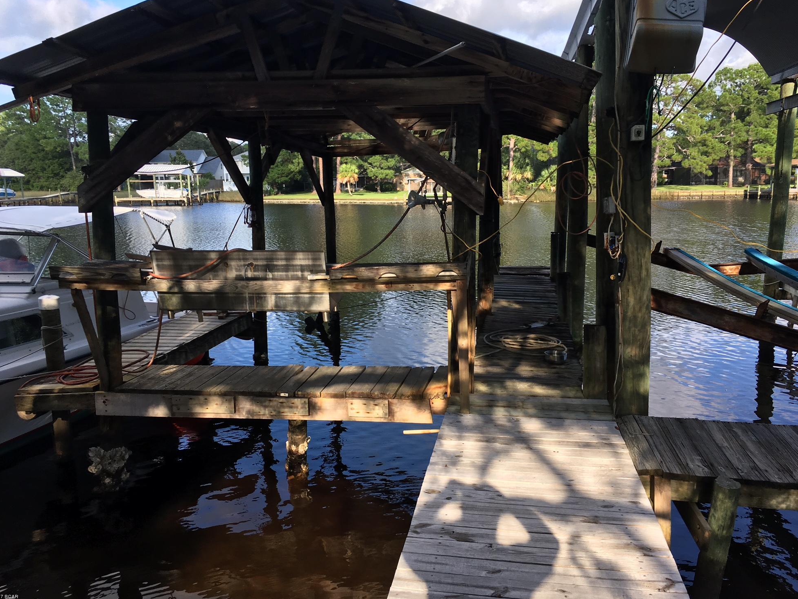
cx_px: 399
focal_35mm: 30
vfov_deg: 46.8
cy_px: 307
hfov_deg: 60.0
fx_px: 692
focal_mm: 4.15
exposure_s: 1/503
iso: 25
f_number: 2.2
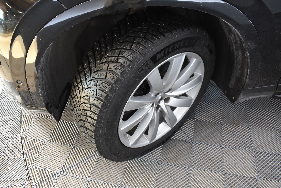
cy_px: 94
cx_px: 140
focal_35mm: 30
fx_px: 234
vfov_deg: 43.6
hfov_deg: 61.9
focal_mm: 20
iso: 1250
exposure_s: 1/25
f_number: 5.6
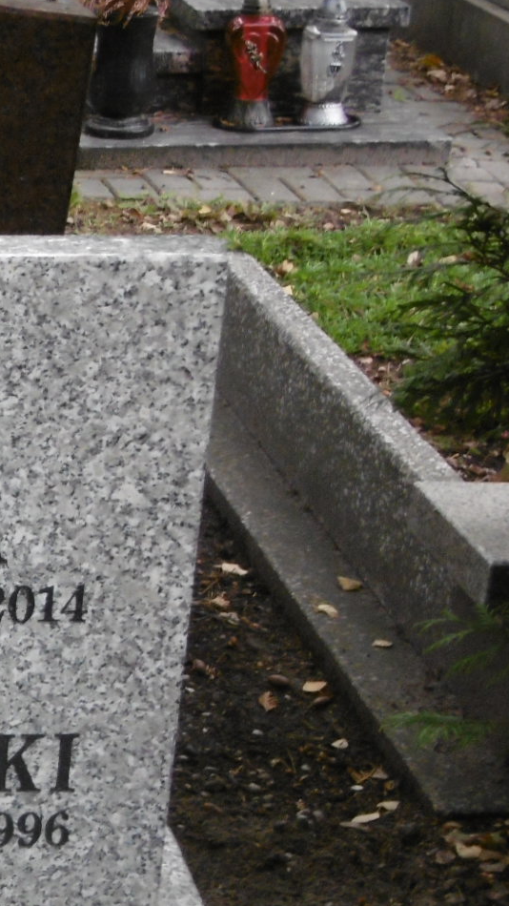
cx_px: -337
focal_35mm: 101
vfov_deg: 21.1
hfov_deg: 11.3
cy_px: 605
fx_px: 2425
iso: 250
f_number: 3.8
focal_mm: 7.7
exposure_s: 1/60
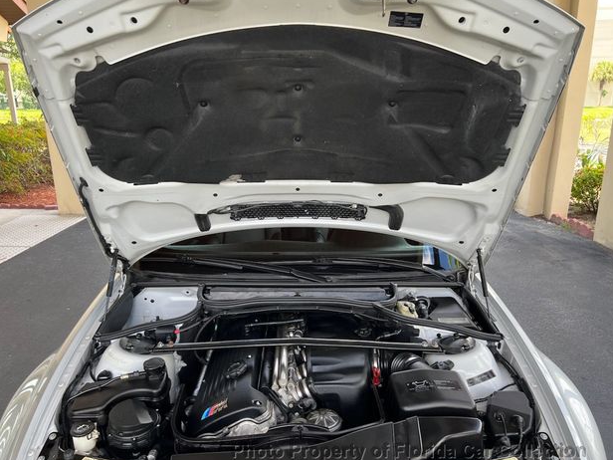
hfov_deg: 65.3
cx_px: 301
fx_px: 478
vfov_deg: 51.4
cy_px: 233
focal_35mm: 27
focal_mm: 5.7
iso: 40
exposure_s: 1/196
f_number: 1.5
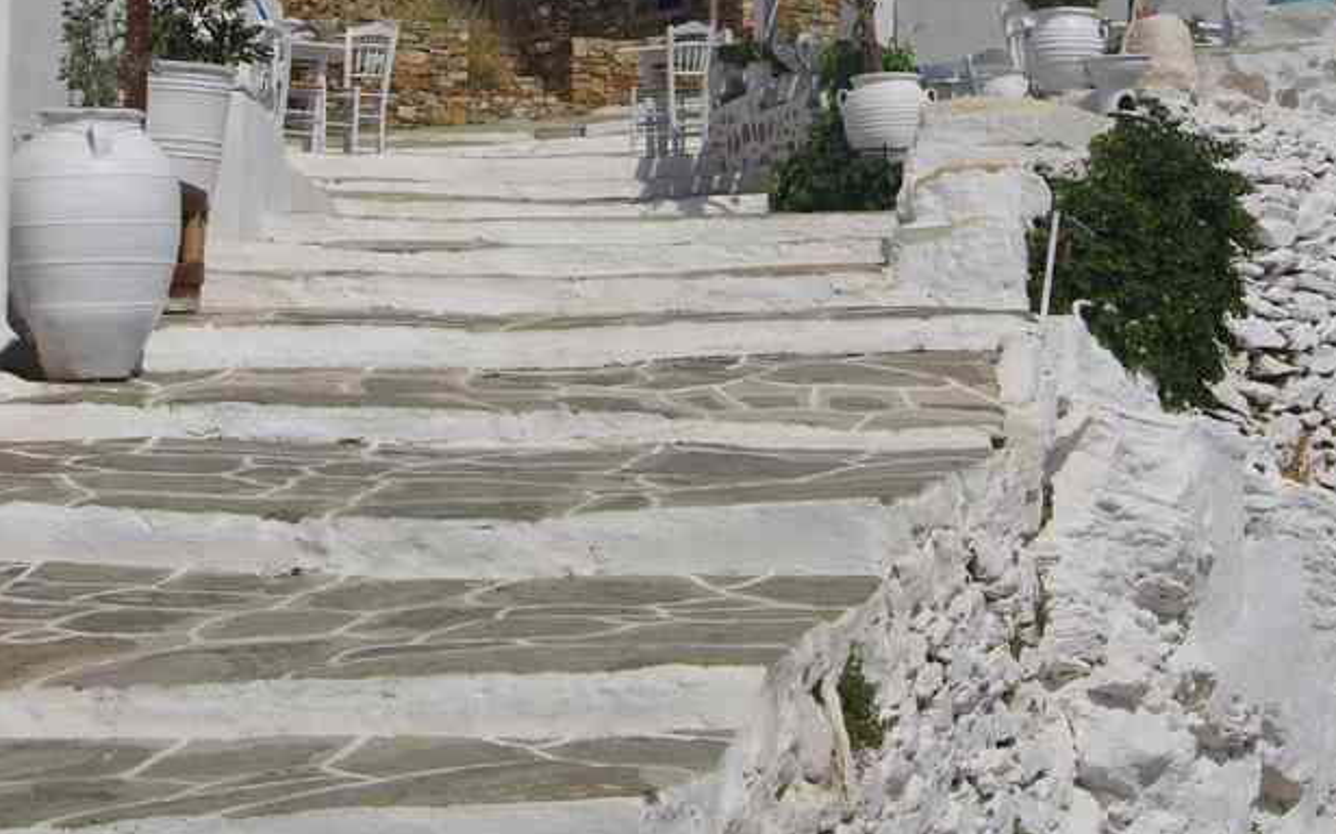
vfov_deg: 12.1
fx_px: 3858
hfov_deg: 19.6
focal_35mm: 106
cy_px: -181
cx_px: 667
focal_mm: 42.5
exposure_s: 1/200
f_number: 11
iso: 100
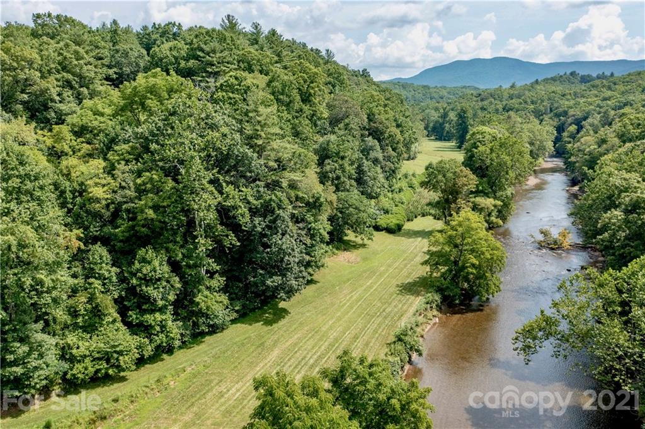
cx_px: 322
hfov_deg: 65.5
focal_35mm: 28
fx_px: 501
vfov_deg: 46.3
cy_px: 214
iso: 100
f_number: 3.5
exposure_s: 1/200
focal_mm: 10.26
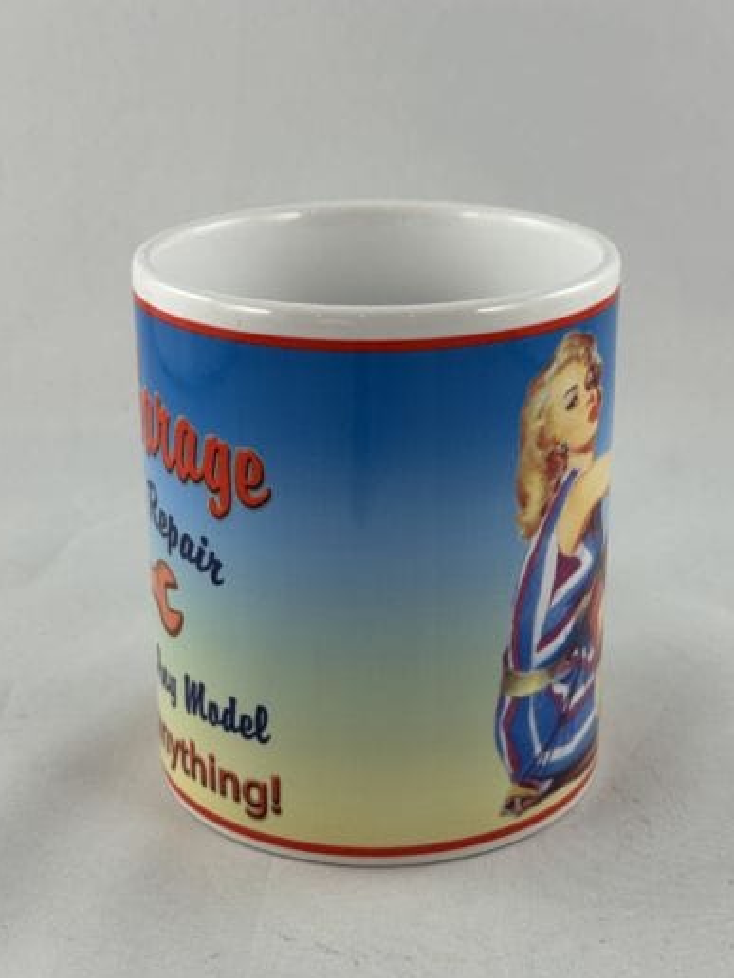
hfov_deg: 23.6
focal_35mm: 62
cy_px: 524
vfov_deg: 31.2
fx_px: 1753
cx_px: 391
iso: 50
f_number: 1.78
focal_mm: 6.86
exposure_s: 1/100
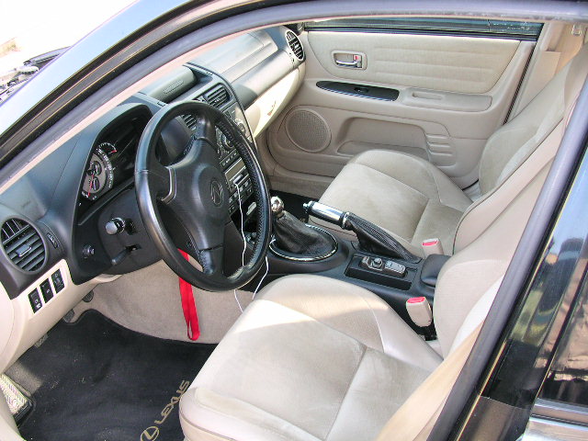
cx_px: 294
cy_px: 220
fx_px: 628
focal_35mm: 37
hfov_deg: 50.1
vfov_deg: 38.7
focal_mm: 5.6
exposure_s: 1/30
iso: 100
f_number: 2.7
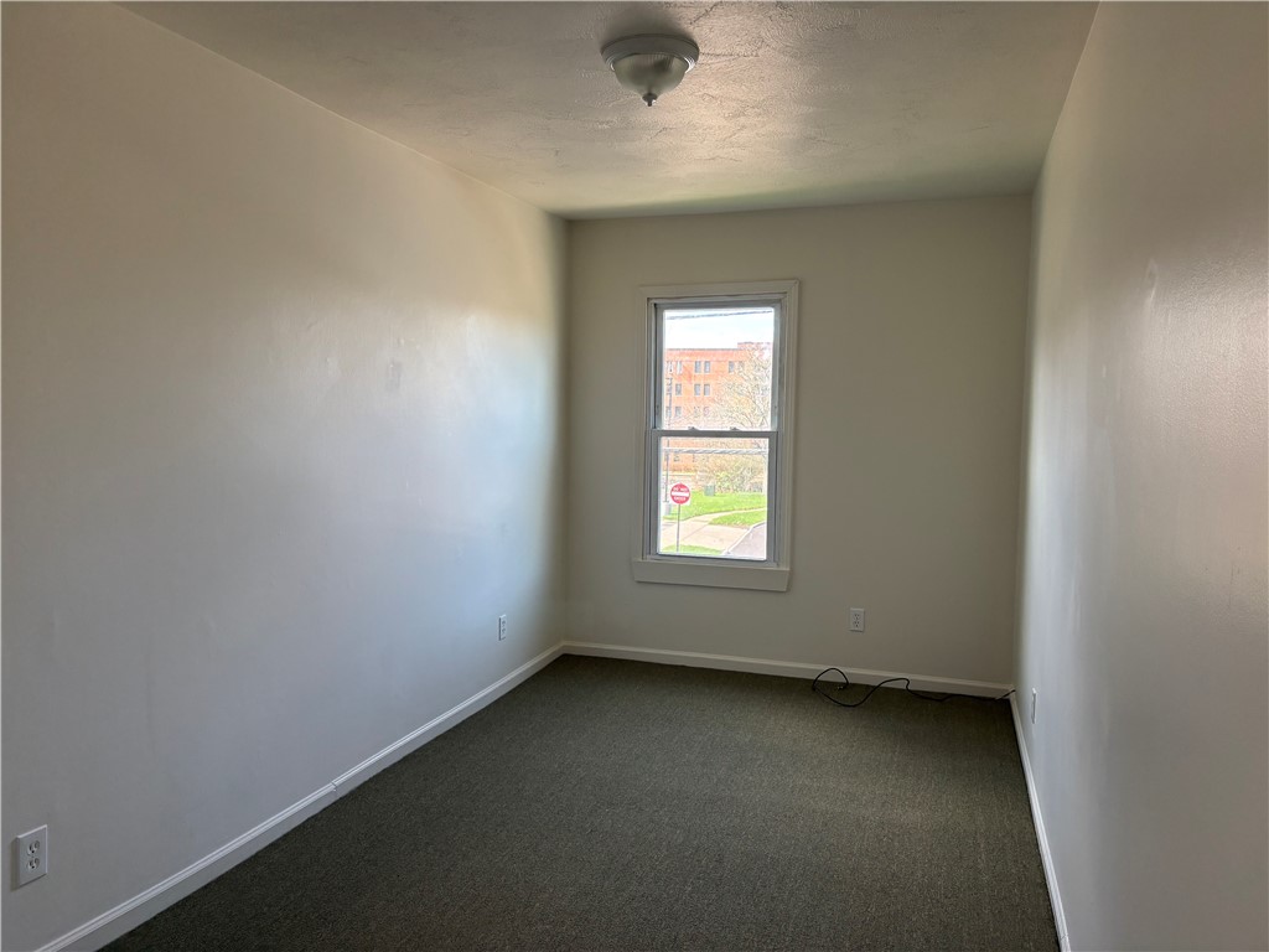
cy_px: 476
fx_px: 953
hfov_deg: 67.3
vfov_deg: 53.1
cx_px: 634
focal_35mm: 26
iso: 125
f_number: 1.6
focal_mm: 5.96
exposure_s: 1/123
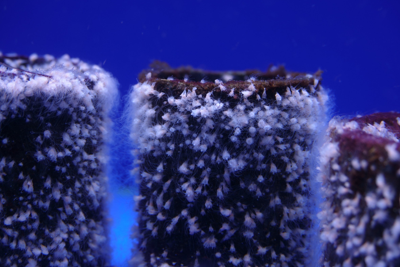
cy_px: 135
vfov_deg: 18.7
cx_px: 200
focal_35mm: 73
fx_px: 811
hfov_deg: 27.7
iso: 64
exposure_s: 1/3
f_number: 3.5
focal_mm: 26.42
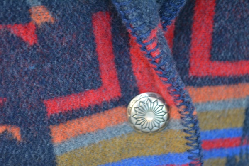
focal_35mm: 82
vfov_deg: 16.6
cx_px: 124
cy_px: 83
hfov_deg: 24.6
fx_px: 571
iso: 800
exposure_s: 1/50
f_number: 5.6
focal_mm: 55
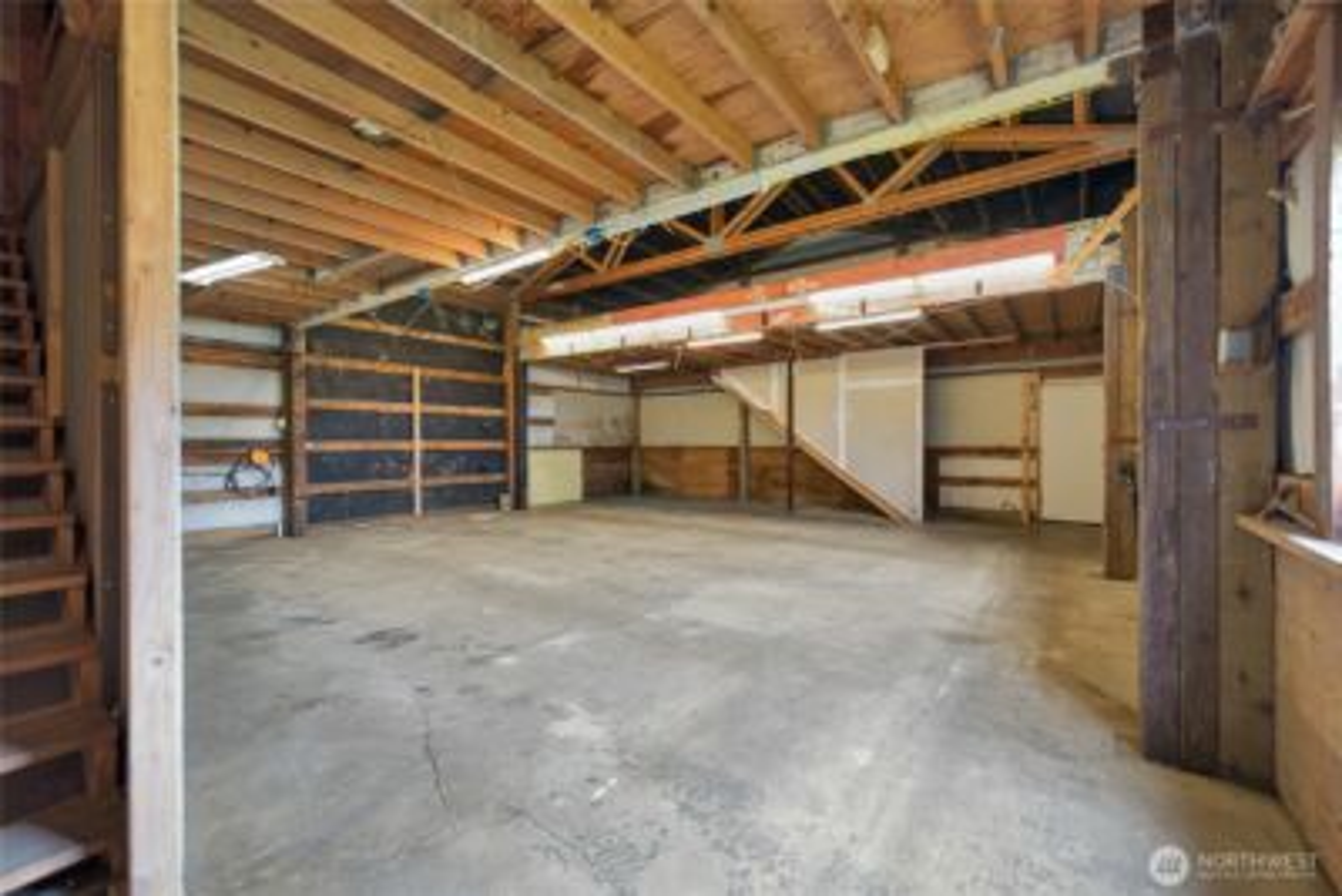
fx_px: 522
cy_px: 448
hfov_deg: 104.2
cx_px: 671
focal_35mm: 14
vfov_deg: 81.3
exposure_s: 1/30
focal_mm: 14
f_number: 2.8
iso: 100
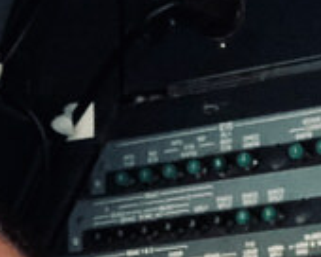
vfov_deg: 6.7
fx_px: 2100
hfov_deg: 8.6
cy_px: 584
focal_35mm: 221
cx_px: -113
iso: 32
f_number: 2.2
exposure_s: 1/111
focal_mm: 2.87
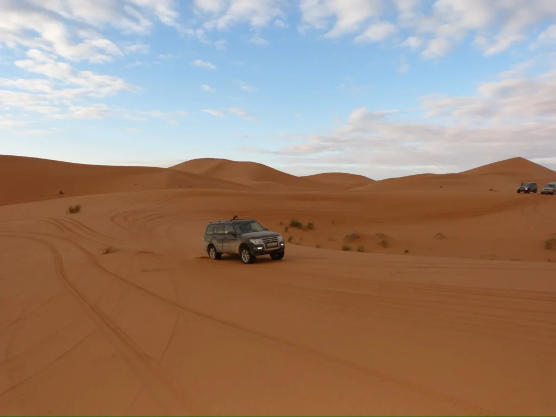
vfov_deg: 54.9
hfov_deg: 69.4
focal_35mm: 25
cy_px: 208
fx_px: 402
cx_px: 278
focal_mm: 4.5
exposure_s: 1/800
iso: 100
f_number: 2.8
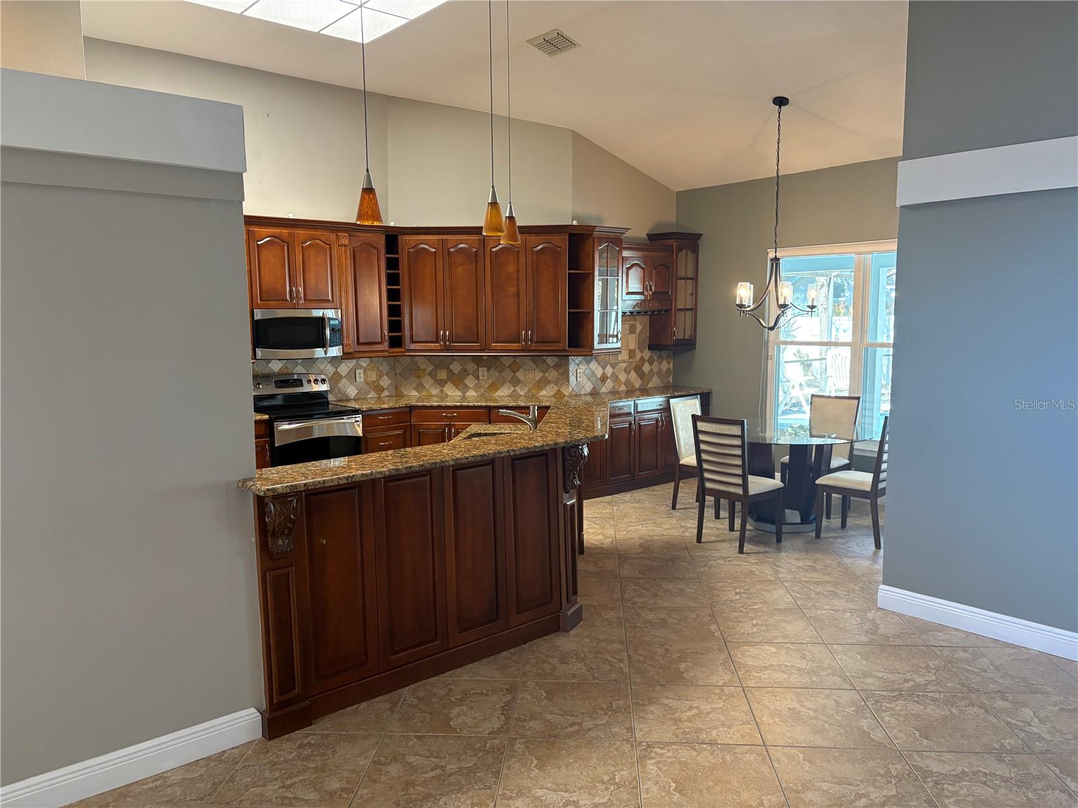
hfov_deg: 67.3
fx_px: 810
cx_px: 539
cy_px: 404
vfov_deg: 53.1
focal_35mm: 26
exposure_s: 1/60
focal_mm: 5.96
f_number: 1.6
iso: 200
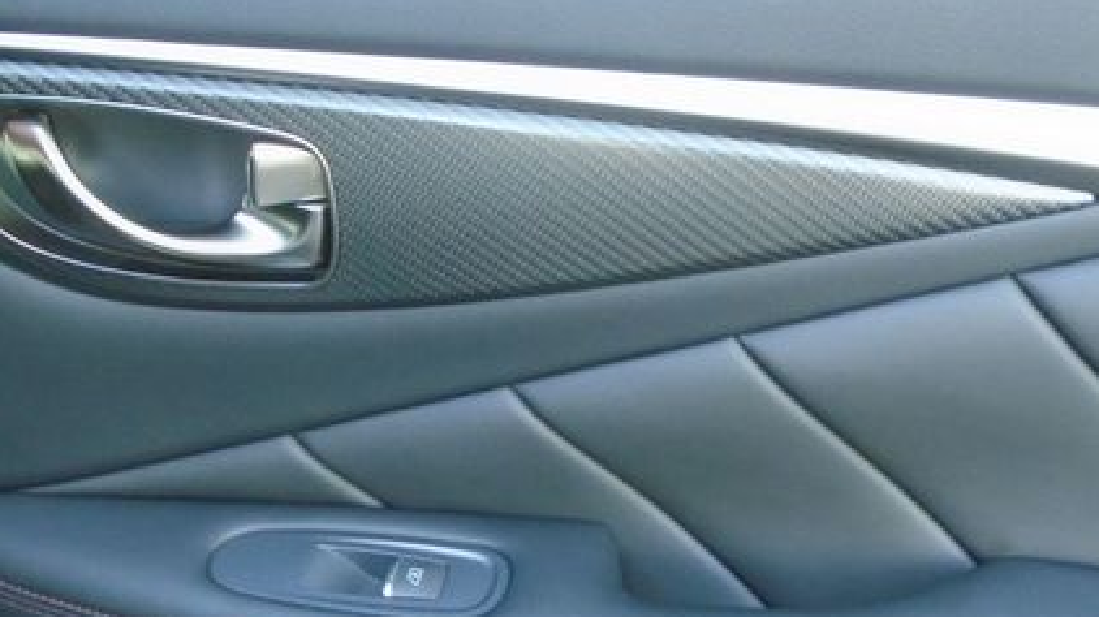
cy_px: 489
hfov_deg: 47.1
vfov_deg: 27.2
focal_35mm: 43
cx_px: 664
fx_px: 1253
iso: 320
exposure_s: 1/30
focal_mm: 4.6
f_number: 3.2
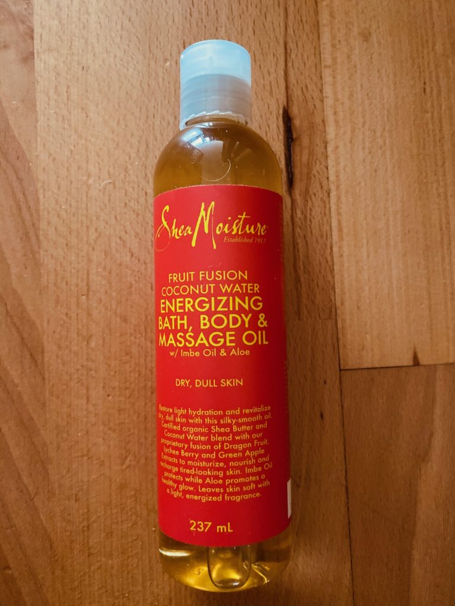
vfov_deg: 67.3
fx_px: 456
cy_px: 303
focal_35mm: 26
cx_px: 228
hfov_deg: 53.1
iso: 800
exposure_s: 1/30
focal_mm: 4.25
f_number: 1.8
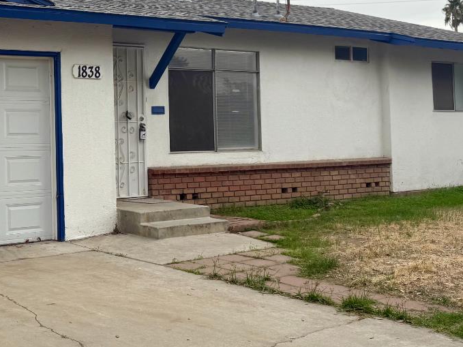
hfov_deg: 34.0
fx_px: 709
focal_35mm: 53
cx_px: 38
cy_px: 124
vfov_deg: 27.4
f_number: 1.78
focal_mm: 6.76
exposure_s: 1/2801
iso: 80
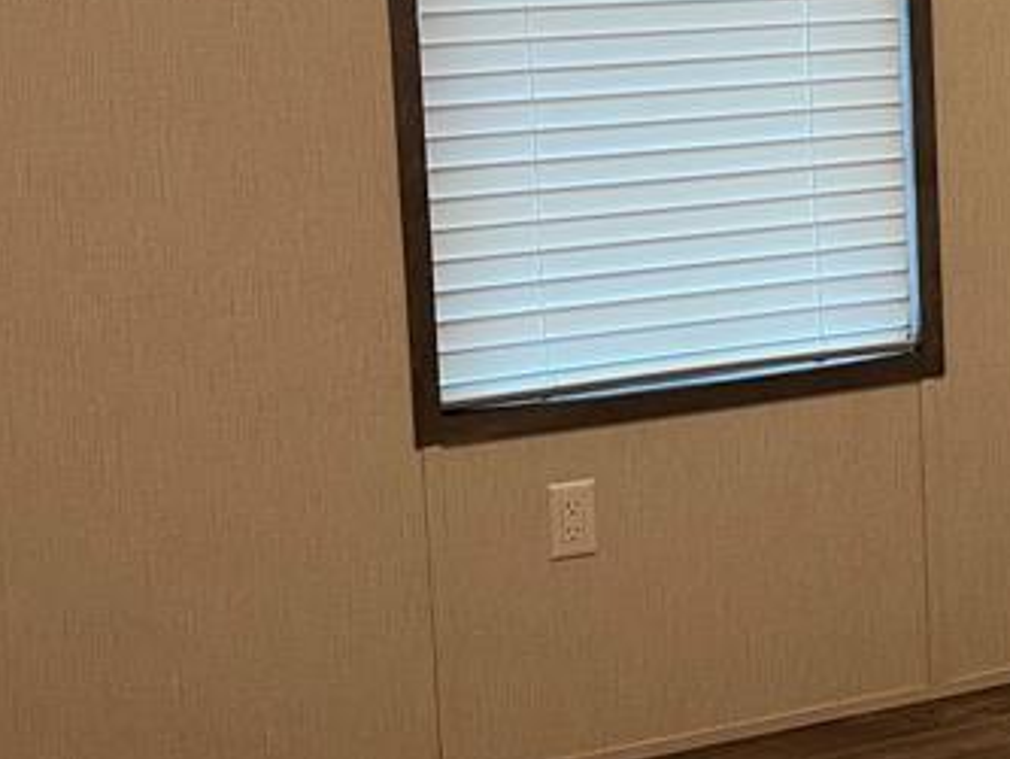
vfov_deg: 18.2
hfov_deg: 22.5
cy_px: 100
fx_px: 2335
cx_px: 1201
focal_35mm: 80
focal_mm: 5.7
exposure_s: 1/60
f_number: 1.5
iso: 100
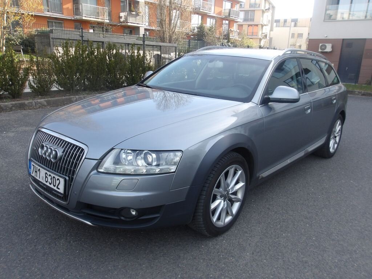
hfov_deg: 65.3
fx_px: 290
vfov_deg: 51.4
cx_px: 186
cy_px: 140
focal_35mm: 27
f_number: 3
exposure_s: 1/253
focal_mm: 4.9
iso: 100
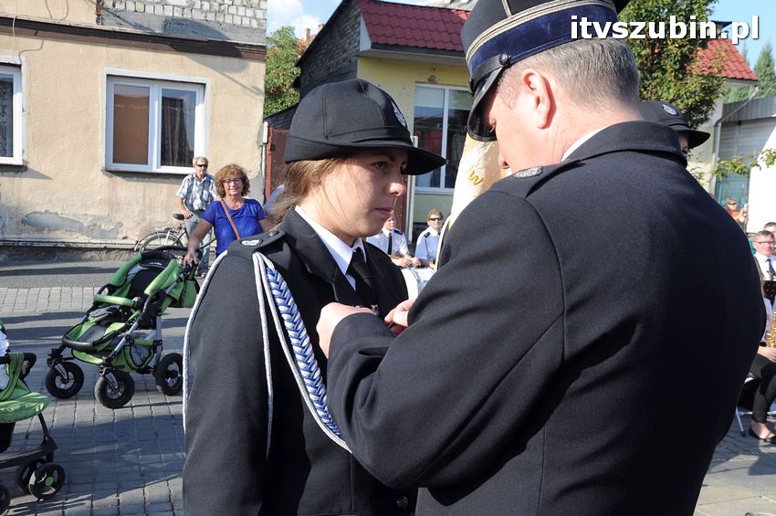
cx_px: 388
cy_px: 258
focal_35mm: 42
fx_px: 904
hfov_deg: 46.4
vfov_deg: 31.8
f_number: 10
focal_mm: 28
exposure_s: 1/320
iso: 400
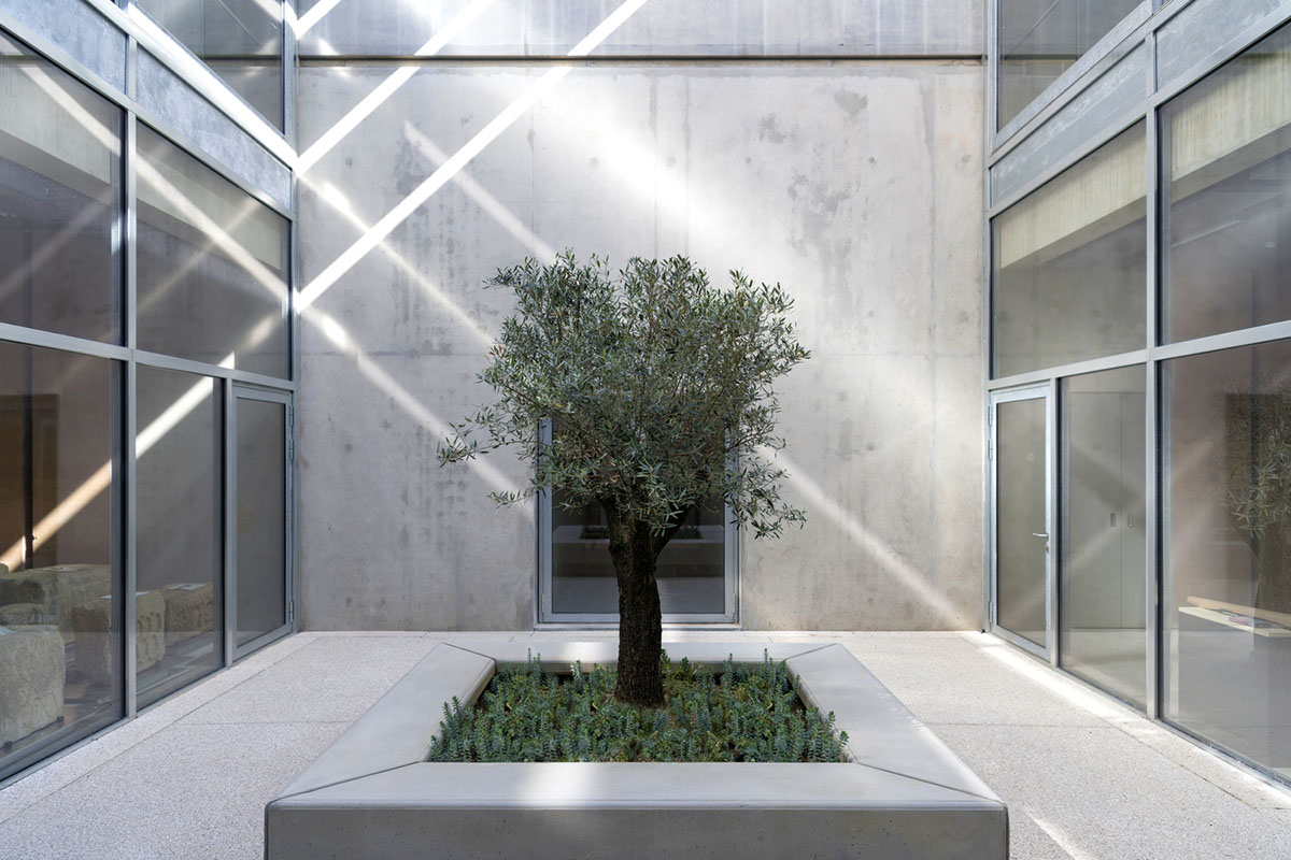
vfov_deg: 53.1
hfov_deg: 73.7
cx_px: 646
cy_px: 430
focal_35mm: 24
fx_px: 861
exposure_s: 1/125
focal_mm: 24
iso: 64
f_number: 4
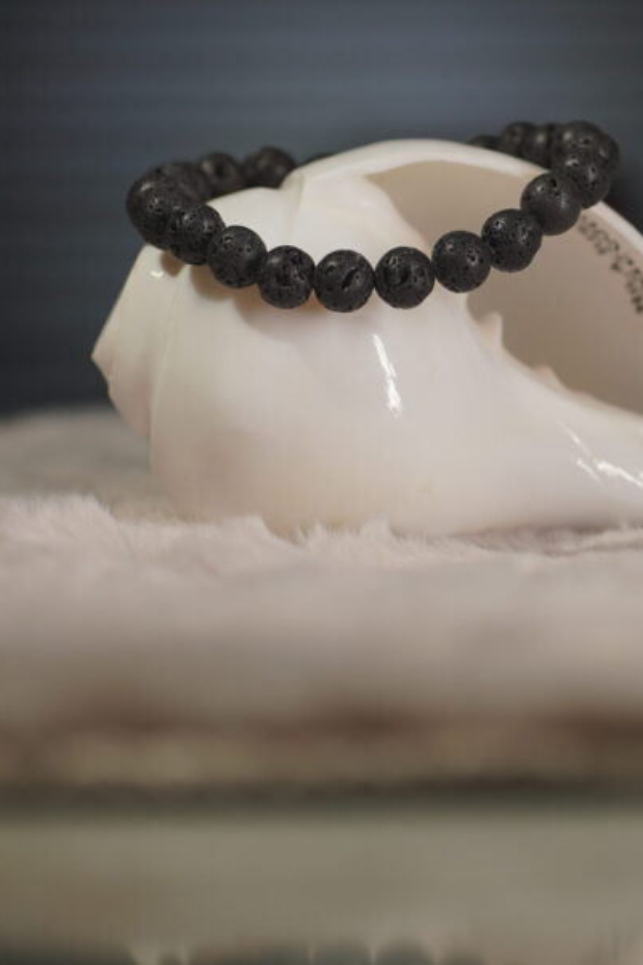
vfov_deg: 10.8
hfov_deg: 7.2
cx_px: 447
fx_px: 5093
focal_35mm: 190
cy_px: 491
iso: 160
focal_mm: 85
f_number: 4
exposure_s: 1/200
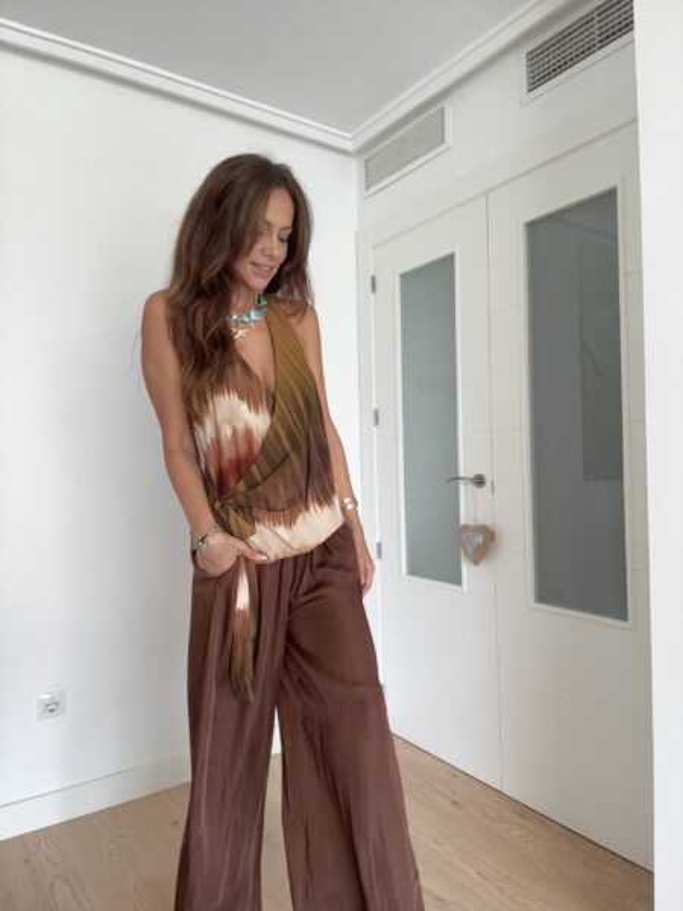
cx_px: 342
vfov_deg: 73.9
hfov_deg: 58.9
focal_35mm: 23
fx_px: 605
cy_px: 456
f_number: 1.9
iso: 125
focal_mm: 2.69
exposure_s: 1/60
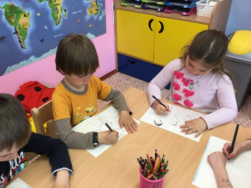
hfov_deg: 58.3
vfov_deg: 45.5
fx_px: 225
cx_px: 126
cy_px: 94
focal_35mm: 31
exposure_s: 1/33
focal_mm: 3.3
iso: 50
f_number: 2.4
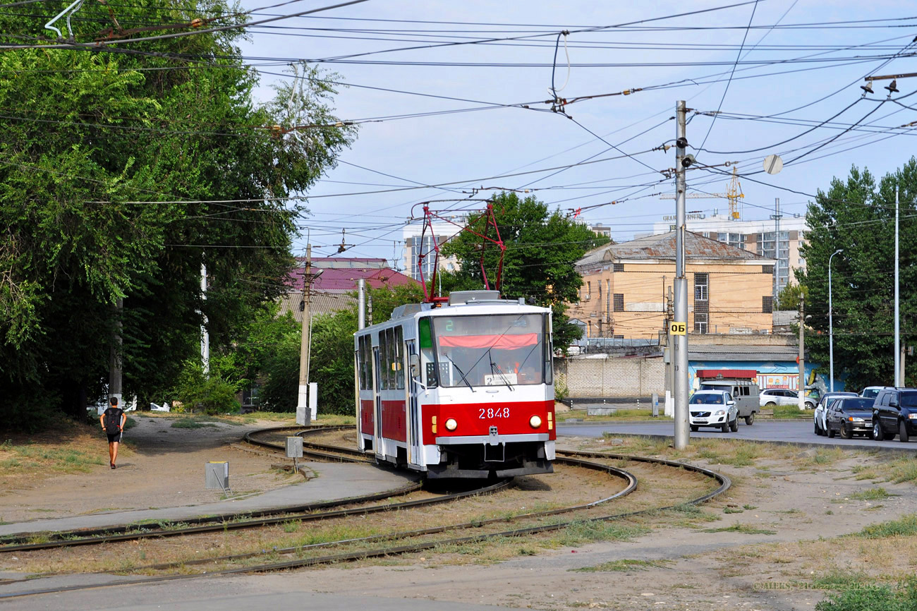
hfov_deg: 27.0
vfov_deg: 18.2
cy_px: 306
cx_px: 458
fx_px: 1910
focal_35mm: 75
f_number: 7.1
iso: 200
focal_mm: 50
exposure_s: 1/400
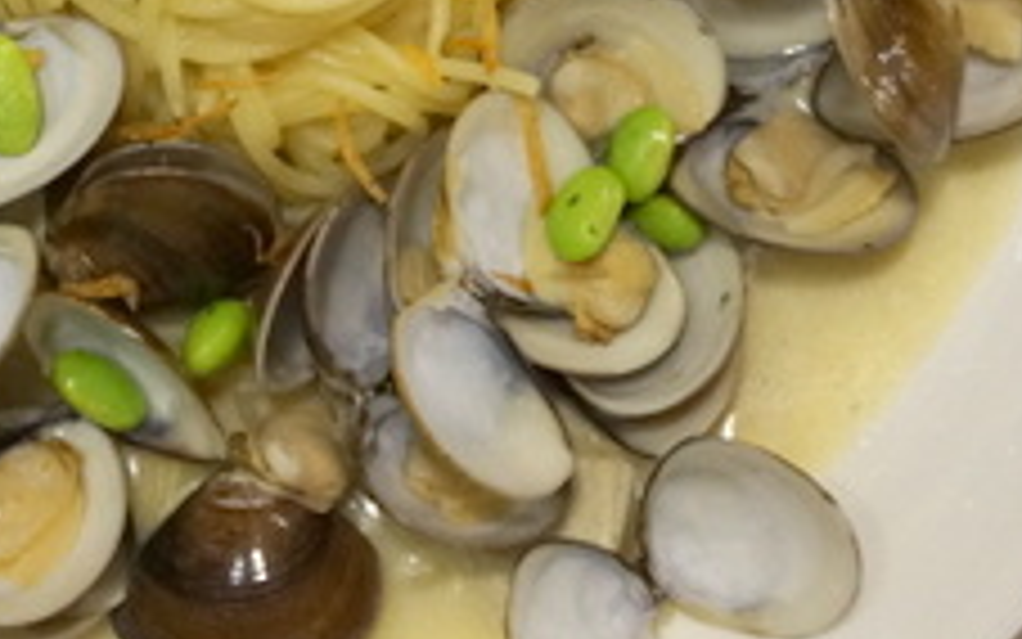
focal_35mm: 107
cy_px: -79
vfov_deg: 12.0
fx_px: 2993
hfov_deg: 19.0
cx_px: 72
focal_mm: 25
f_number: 4.5
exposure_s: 1/60
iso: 1000
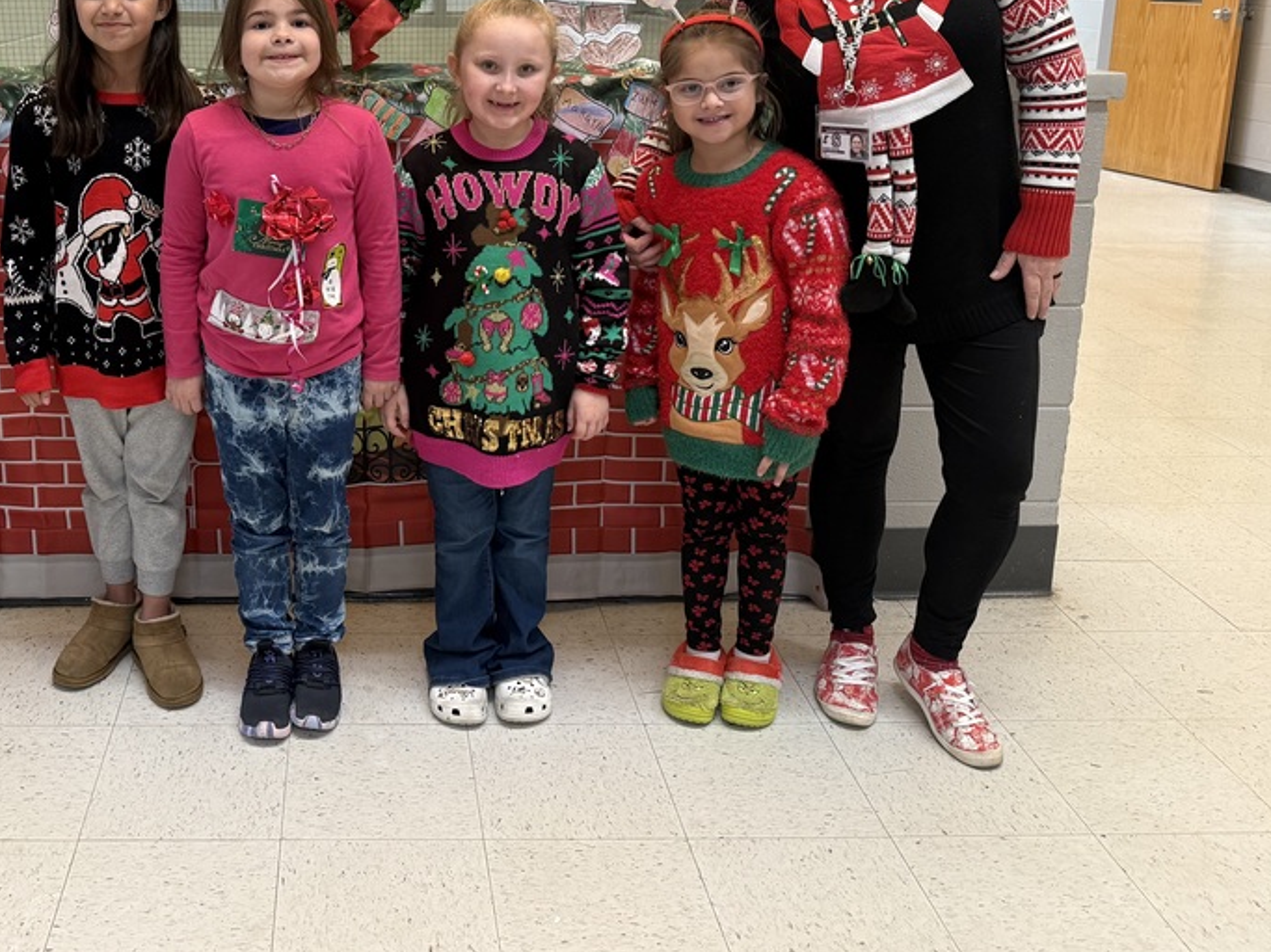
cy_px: 258
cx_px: 354
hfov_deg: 49.7
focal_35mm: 36
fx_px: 1322
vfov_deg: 38.8
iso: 200
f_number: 1.78
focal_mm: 6.76
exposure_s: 1/60
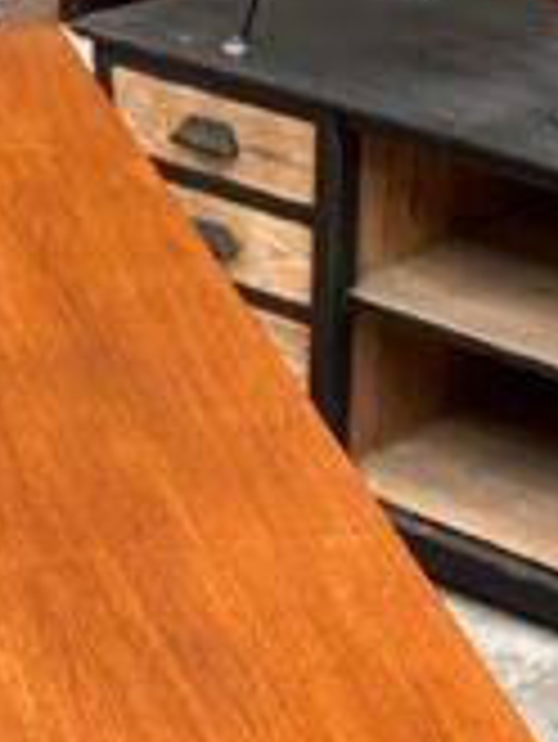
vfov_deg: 18.2
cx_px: 382
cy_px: 1187
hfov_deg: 15.9
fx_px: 1996
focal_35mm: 93
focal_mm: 6.86
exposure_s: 1/90
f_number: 1.78
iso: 250
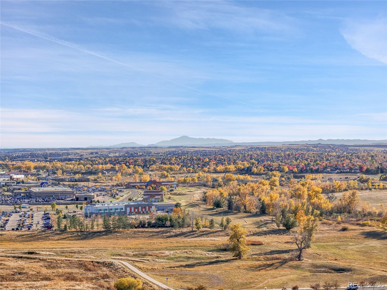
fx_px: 783
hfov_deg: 27.8
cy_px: 145
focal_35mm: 70
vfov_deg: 21.0
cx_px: 194
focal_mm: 19.35
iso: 100
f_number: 2.8
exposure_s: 1/1500
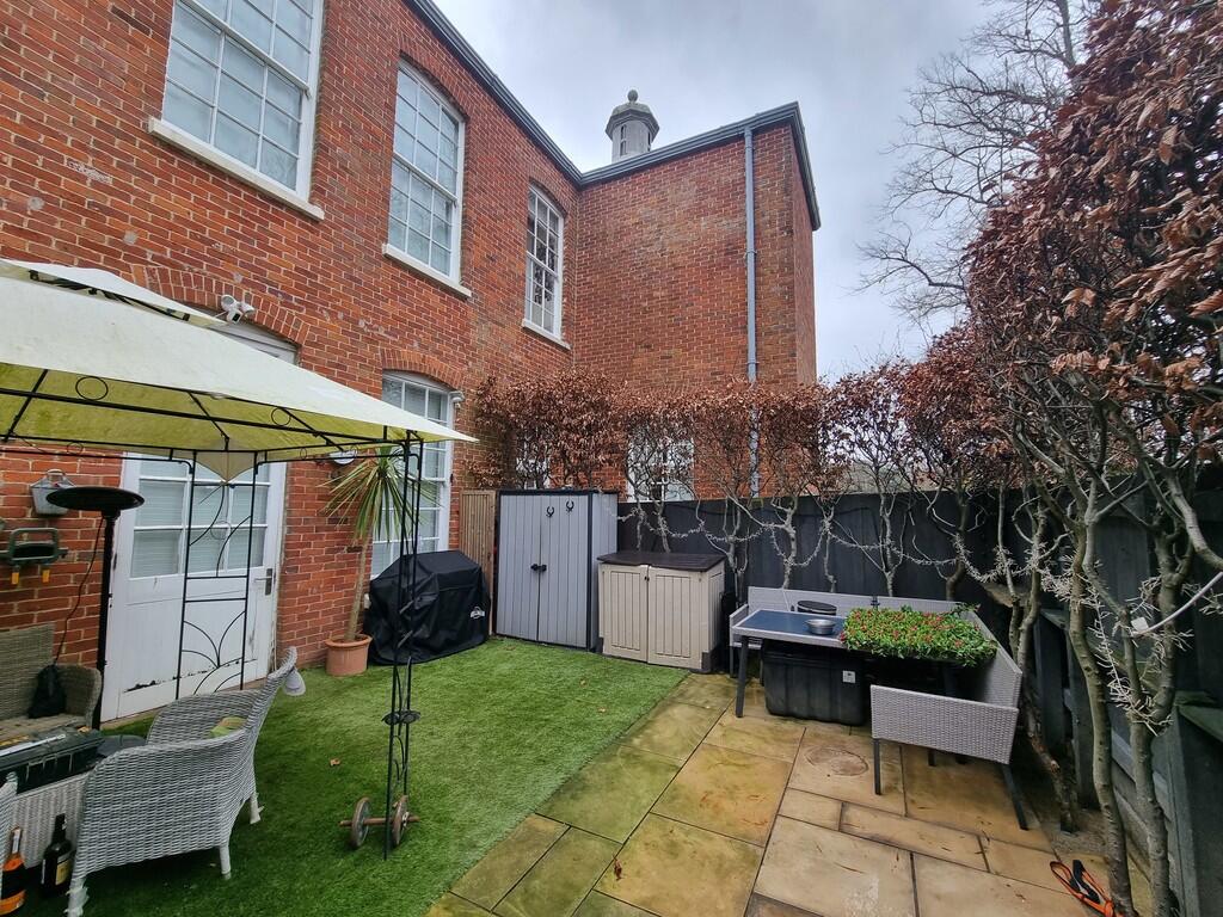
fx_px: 459
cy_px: 458
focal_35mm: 13
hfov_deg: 106.2
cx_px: 612
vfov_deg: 89.9
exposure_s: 1/100
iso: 64
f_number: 2.2
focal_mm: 2.2
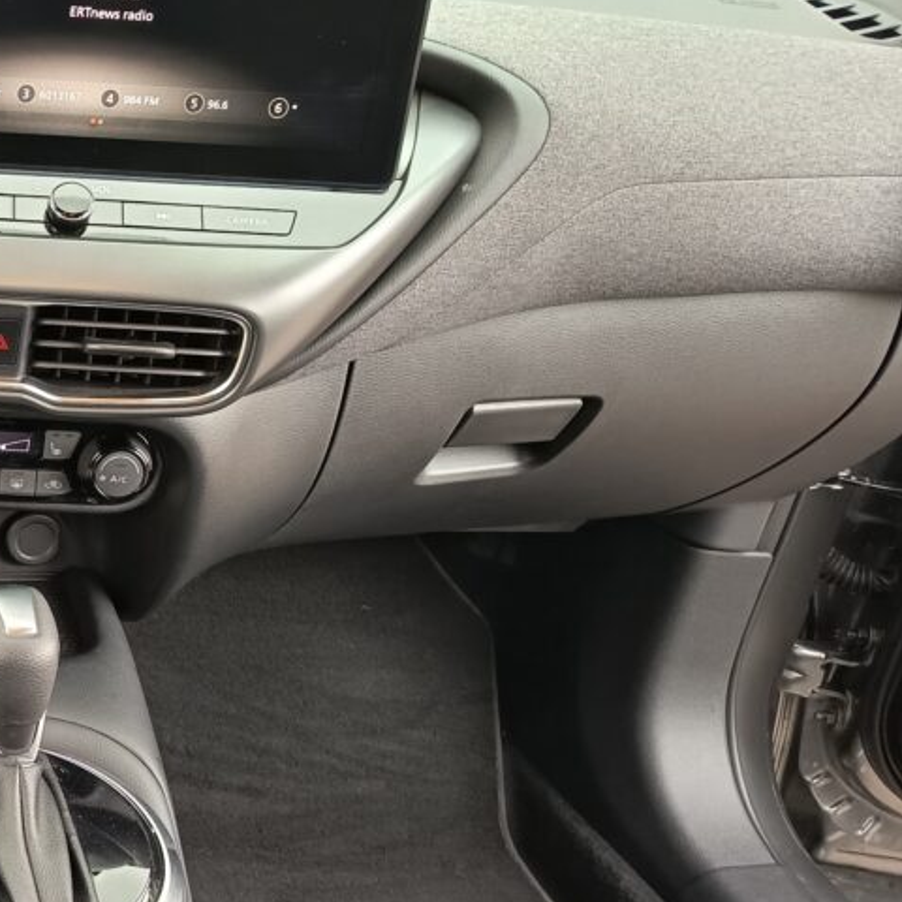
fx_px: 1562
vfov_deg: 32.1
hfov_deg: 28.0
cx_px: -194
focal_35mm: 53
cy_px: 566
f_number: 1.7
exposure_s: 1/33.3
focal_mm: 5.24
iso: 331
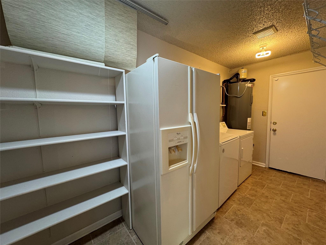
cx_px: 163
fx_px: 132
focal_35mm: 14
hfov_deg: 102.1
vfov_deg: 85.7
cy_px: 122
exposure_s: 1/60
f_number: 2.2
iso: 160
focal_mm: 2.22
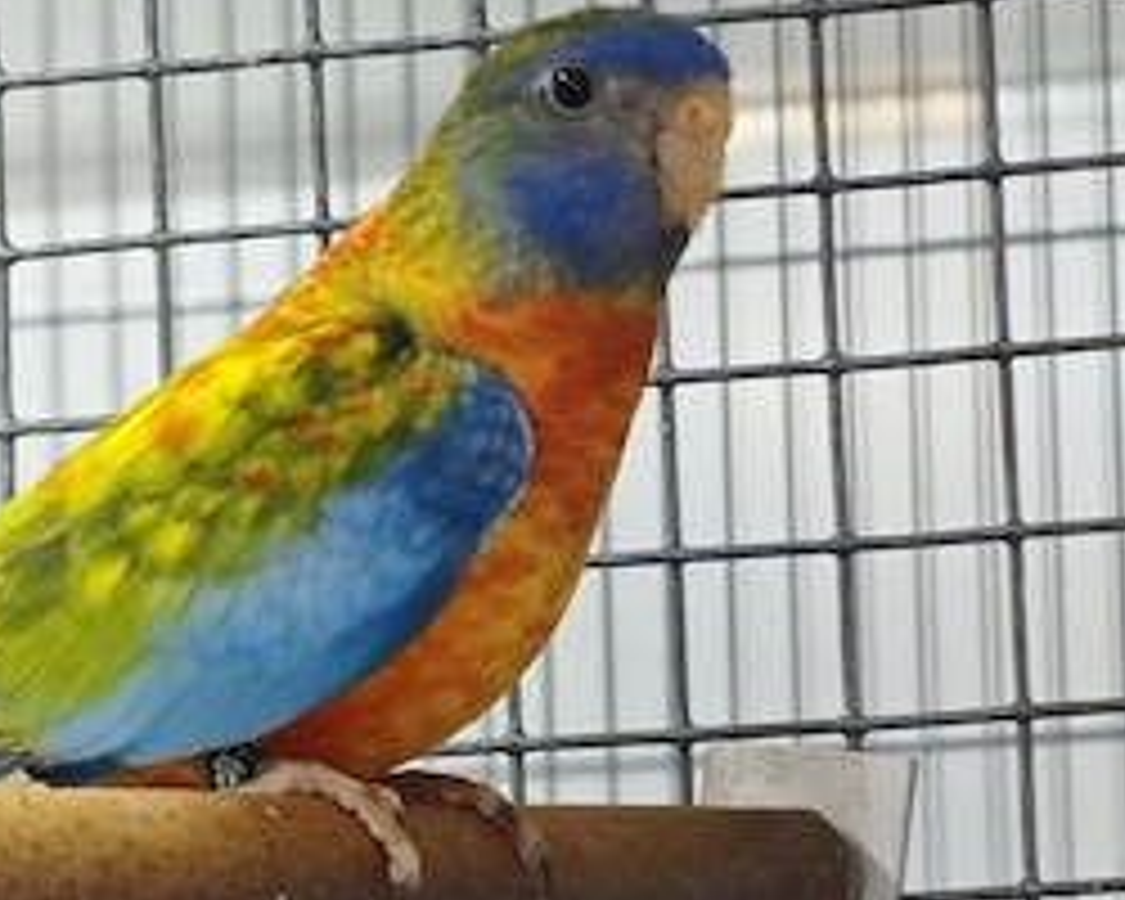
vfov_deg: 13.2
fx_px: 3896
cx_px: 468
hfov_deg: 16.4
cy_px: 590
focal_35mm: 117
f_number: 2
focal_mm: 10
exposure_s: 1/161
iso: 1000
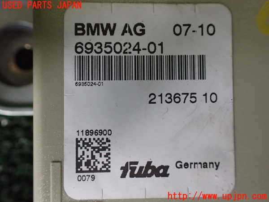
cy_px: 101
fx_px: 233
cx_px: 134
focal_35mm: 30
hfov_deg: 60.0
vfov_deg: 46.8
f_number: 2.3
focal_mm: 5.4
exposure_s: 1/125
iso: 640
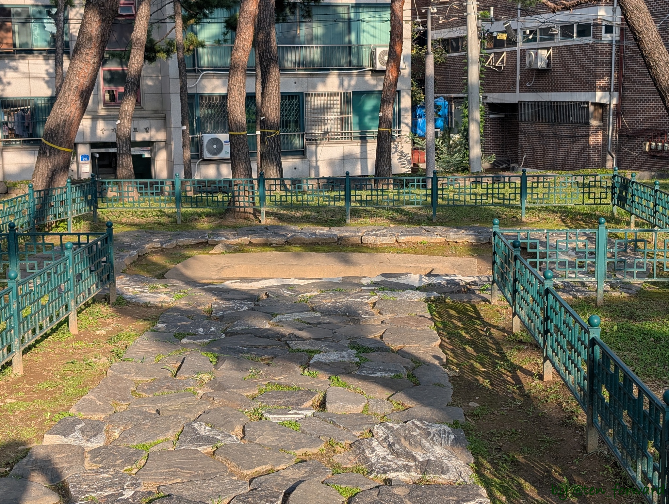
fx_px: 948
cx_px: 334
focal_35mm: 49
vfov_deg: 29.7
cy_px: 252
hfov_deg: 38.9
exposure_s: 1/614
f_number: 1.68
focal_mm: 6.9
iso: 19
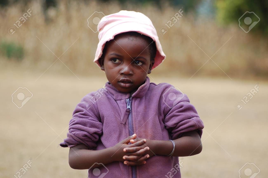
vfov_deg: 8.2
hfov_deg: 12.2
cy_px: 89
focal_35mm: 168
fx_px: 1249
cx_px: 134
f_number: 5.6
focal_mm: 112
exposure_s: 1/500
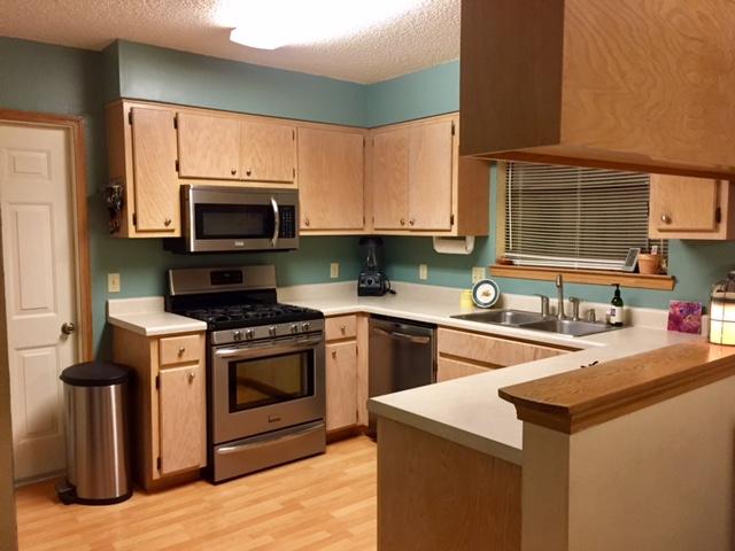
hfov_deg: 61.7
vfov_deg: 48.2
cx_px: 368
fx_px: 616
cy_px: 276
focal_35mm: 29
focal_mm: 4.15
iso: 160
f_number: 2.2
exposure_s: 1/30
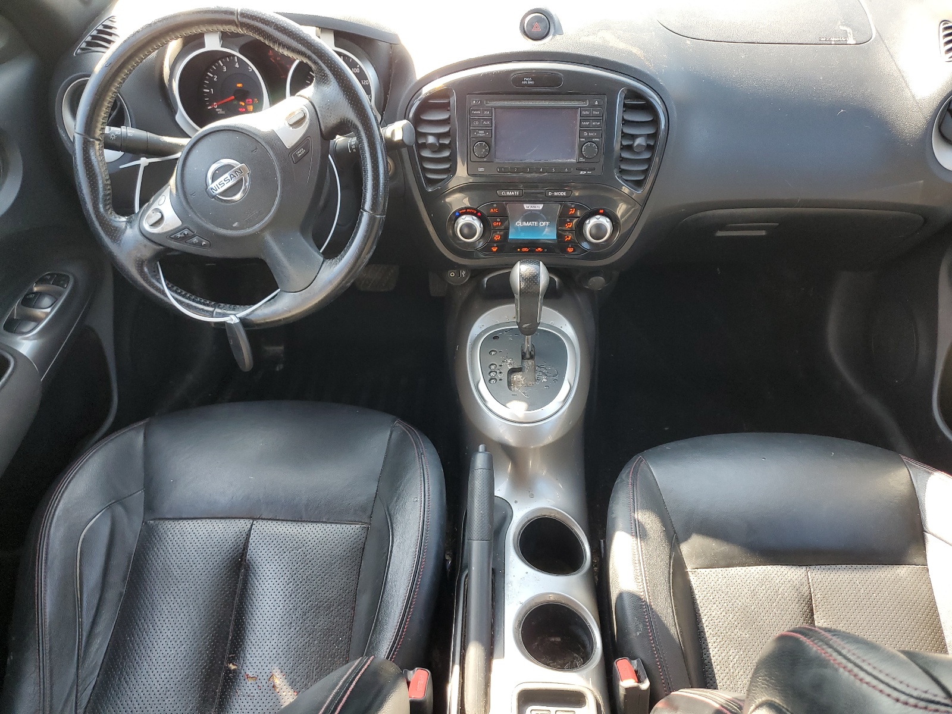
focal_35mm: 26
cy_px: 357
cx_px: 476
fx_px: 715
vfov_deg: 53.1
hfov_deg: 67.3
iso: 61
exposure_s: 1/120
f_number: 1.5
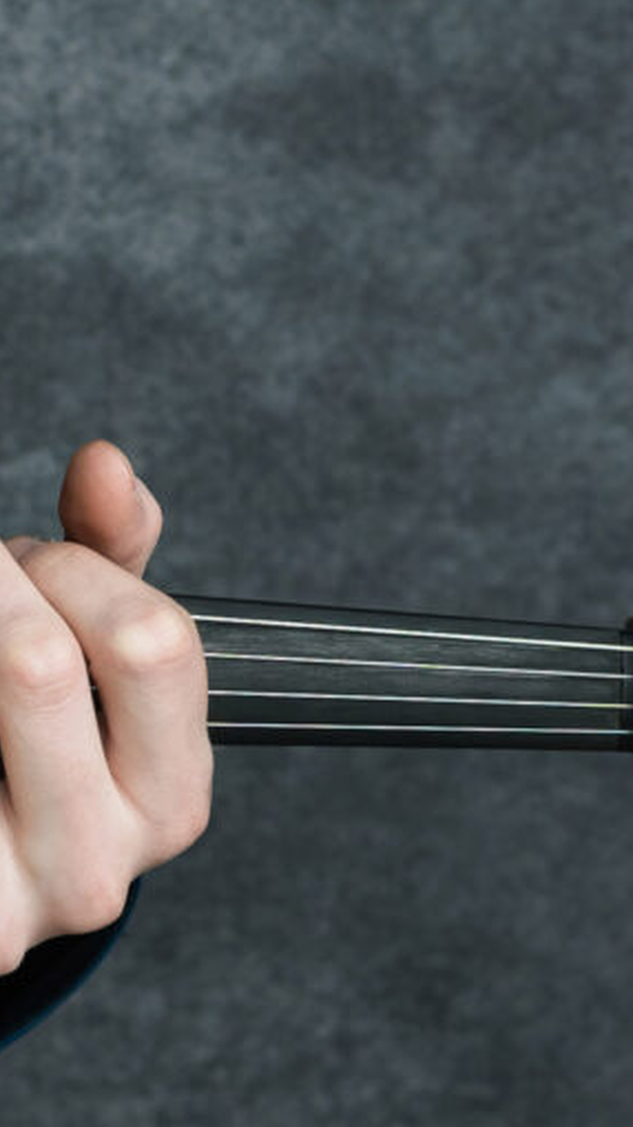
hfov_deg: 4.1
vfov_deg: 7.4
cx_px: -1067
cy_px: -347
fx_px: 8661
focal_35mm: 290
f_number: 4
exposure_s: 1/160
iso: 800
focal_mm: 55
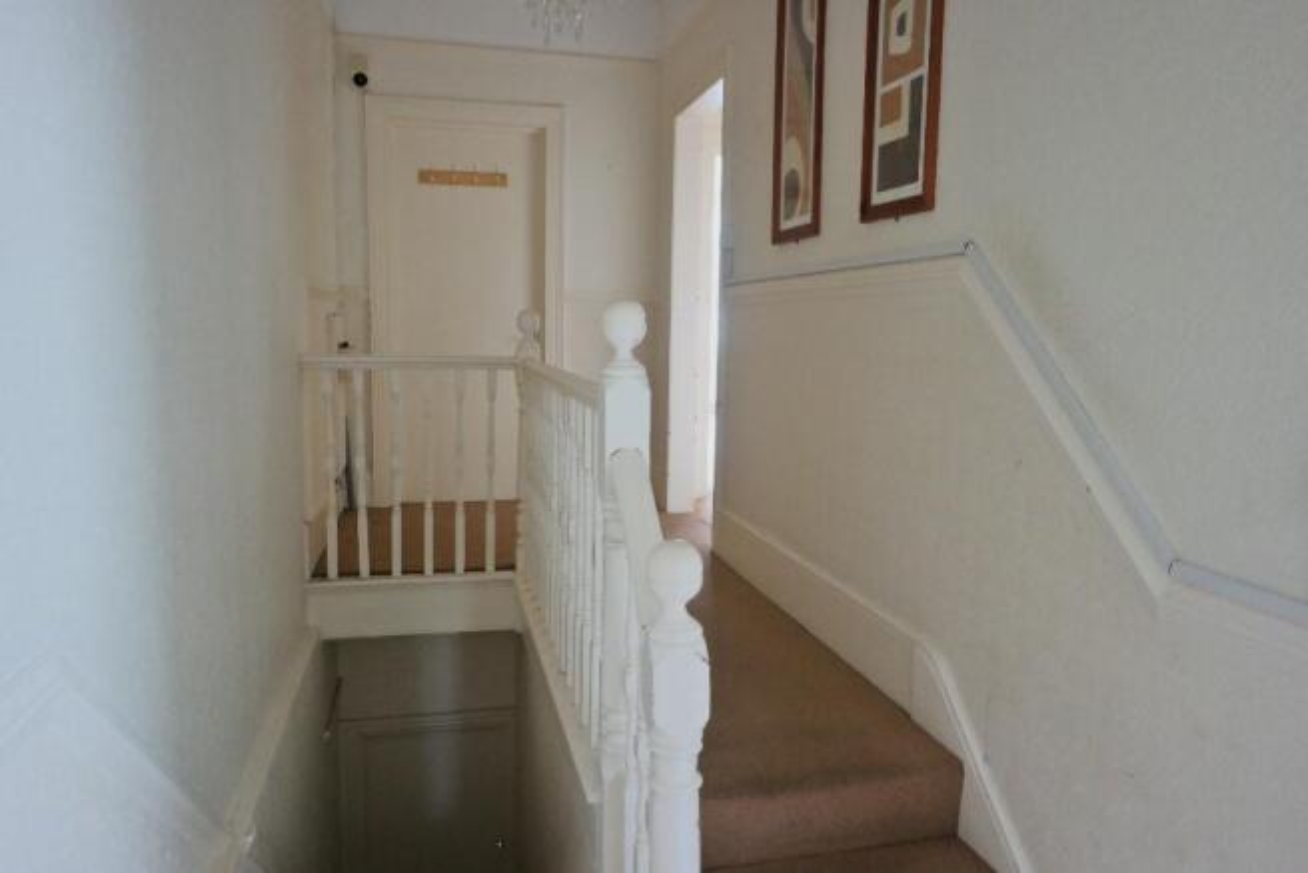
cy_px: 436
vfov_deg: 53.2
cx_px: 654
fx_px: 872
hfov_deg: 73.7
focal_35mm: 24
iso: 800
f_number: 2.4
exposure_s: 1/30
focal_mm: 16
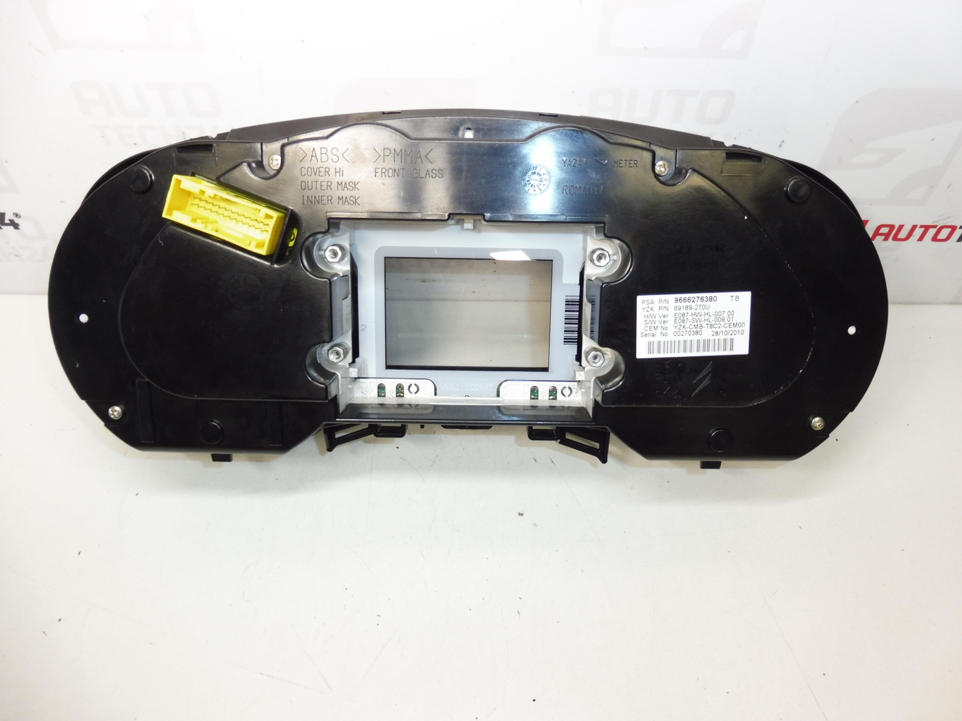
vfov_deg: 56.8
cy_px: 360
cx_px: 481
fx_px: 667
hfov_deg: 71.6
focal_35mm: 24
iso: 200
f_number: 3.5
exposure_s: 1/60
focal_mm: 4.3
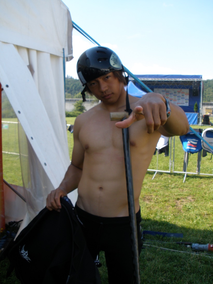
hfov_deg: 39.6
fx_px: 295
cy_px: 142
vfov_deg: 51.4
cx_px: 106
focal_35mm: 36
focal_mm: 6.3
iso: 80
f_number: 5.6
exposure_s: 1/160
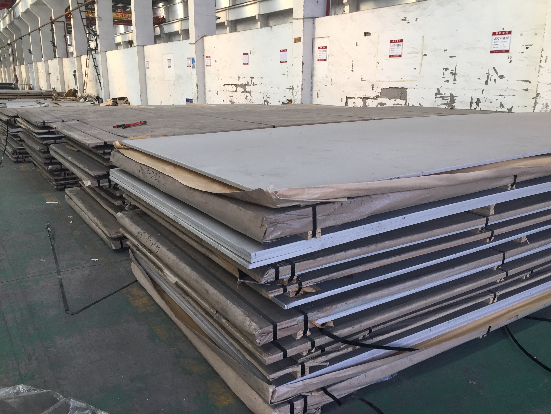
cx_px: 276
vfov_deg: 48.2
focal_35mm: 29
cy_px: 207
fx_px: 462
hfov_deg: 61.7
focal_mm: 4.15
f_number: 2.2
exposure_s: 1/100
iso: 50
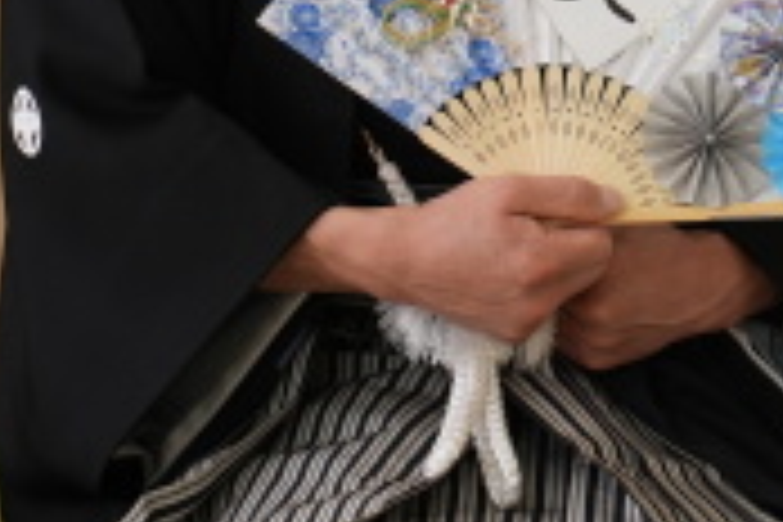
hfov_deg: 6.0
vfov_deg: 4.0
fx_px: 7481
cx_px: 878
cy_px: -128
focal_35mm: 344
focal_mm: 75
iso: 500
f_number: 4
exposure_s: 1/100
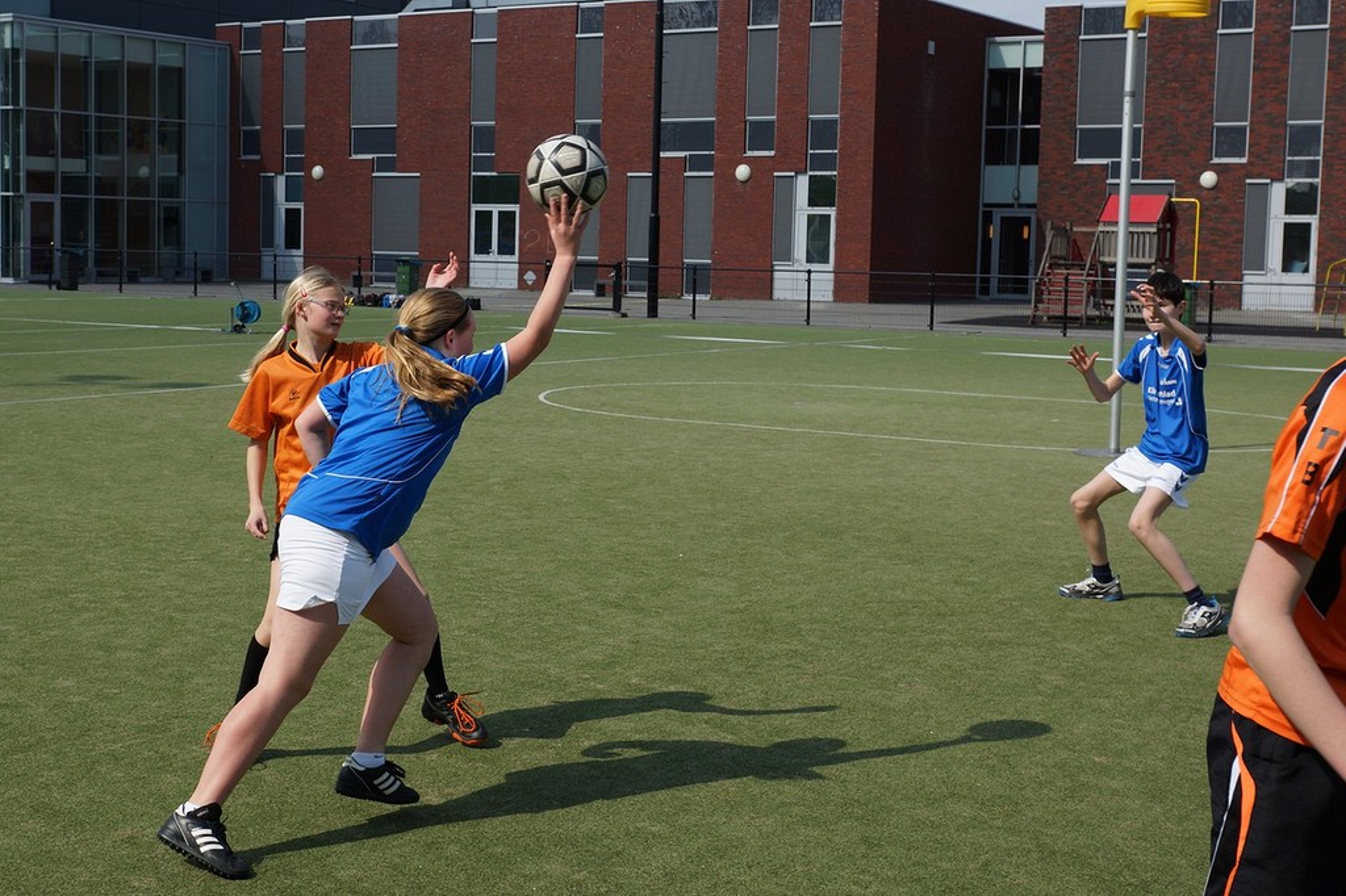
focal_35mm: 42
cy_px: 448
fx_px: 1570
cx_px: 673
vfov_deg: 31.9
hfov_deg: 46.4
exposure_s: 1/640
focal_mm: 28
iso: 100
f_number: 5.6
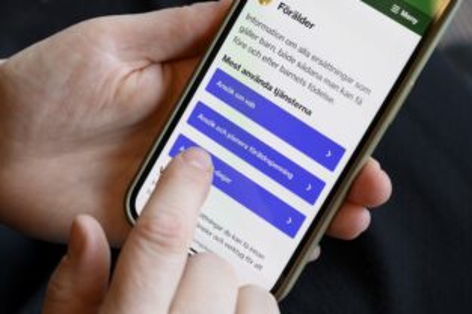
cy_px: 106
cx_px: 267
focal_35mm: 95
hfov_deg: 21.5
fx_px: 1244
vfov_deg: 14.3
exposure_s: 1/200
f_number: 5.6
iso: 800
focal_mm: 66
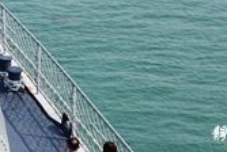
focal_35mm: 163
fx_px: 1030
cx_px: -105
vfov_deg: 8.3
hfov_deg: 12.1
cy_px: -83
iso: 125
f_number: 4
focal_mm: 15.59
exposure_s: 1/1000
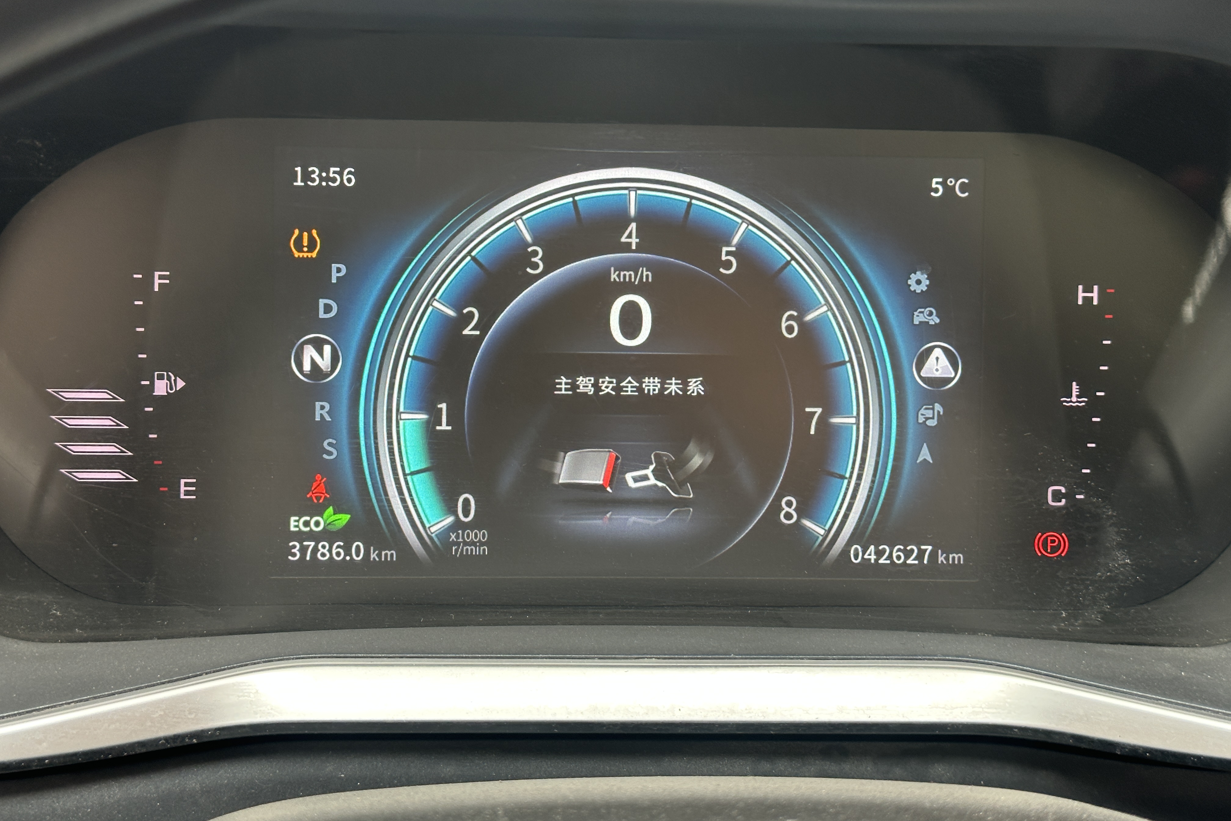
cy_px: 362
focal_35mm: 50
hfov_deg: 39.6
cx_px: 616
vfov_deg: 27.0
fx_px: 1710
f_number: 1.78
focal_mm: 6.86
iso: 125
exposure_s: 1/60
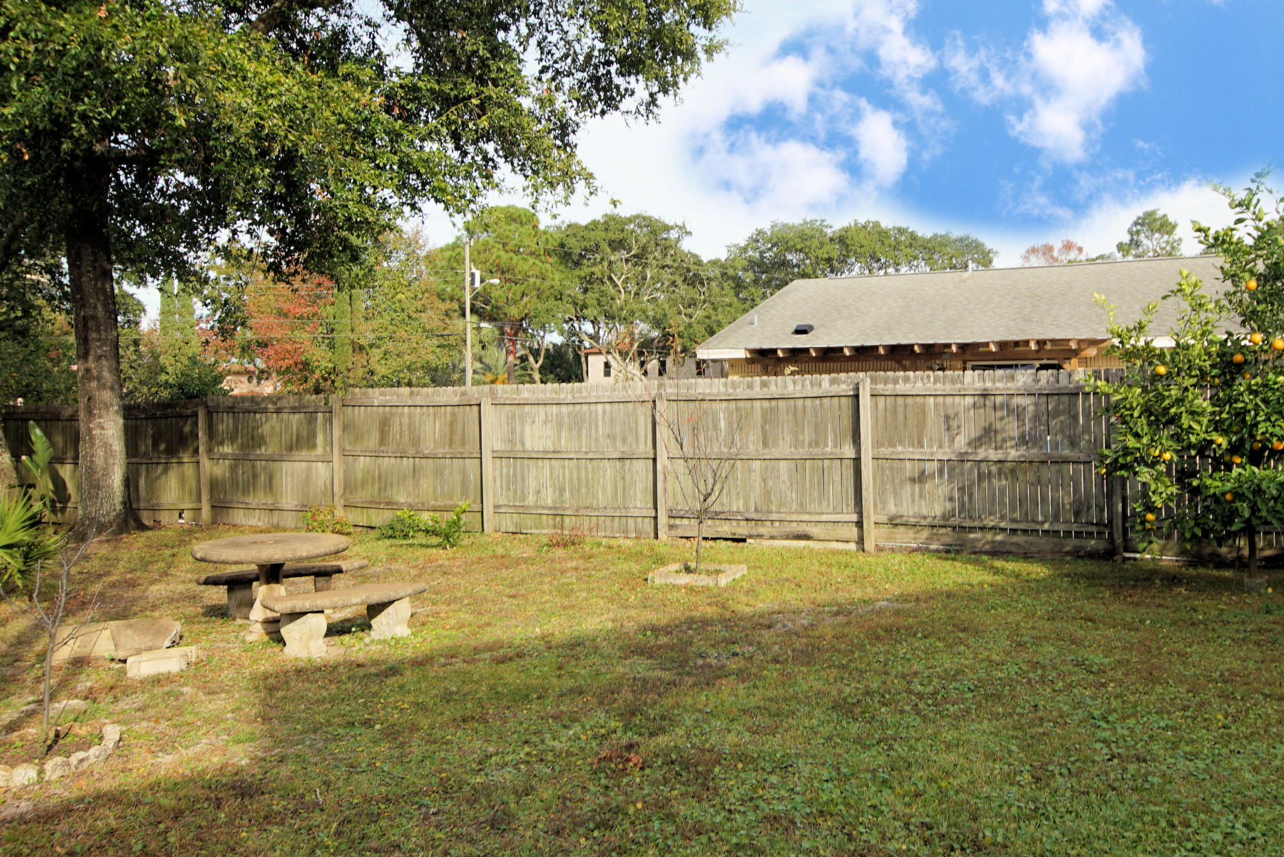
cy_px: 394
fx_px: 1034
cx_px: 737
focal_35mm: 29
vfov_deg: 44.9
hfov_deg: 63.3
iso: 100
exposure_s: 1/160
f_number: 6.3
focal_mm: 12
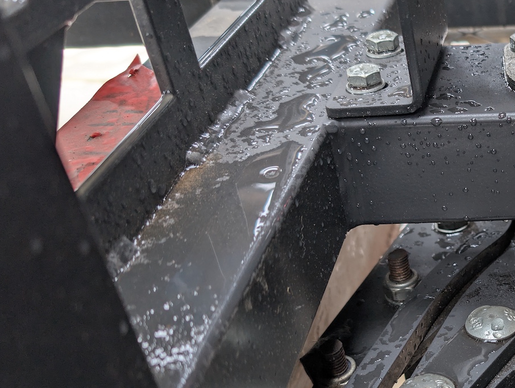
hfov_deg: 32.6
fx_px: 790
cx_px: 537
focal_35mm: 53
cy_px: 280
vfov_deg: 27.3
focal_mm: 6.9
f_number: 1.68
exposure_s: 1/110
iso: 38
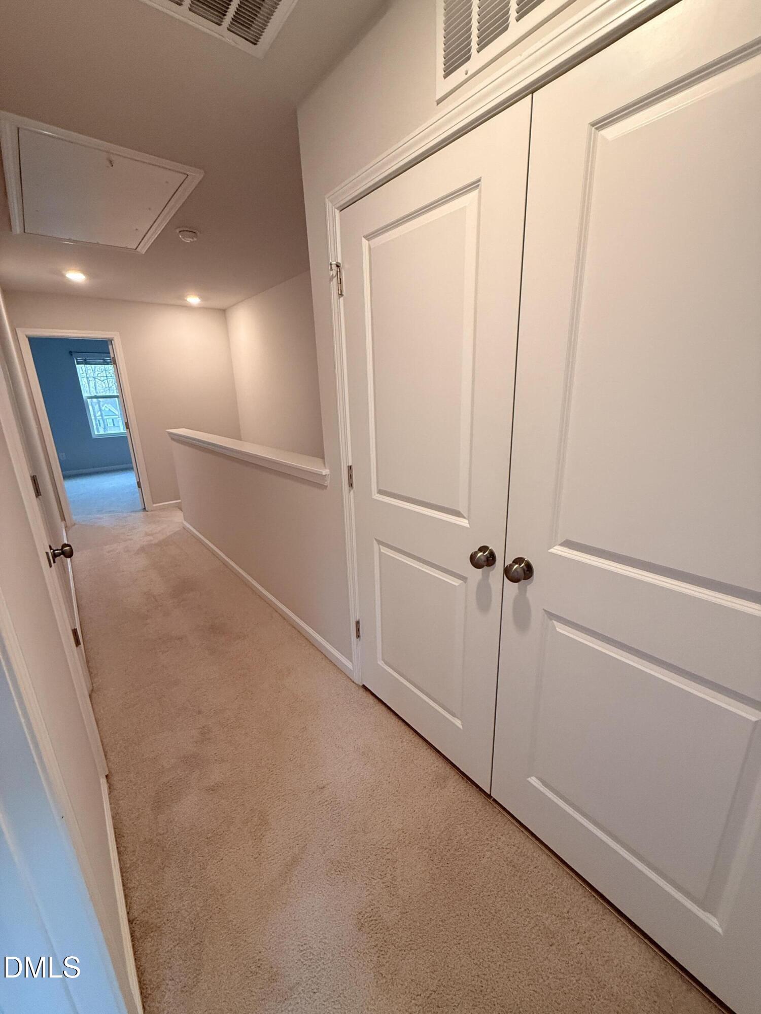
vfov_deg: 102.1
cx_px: 380
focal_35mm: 14
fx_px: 410
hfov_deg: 85.7
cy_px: 507
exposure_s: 1/120
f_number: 2.2
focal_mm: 2.22
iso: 320
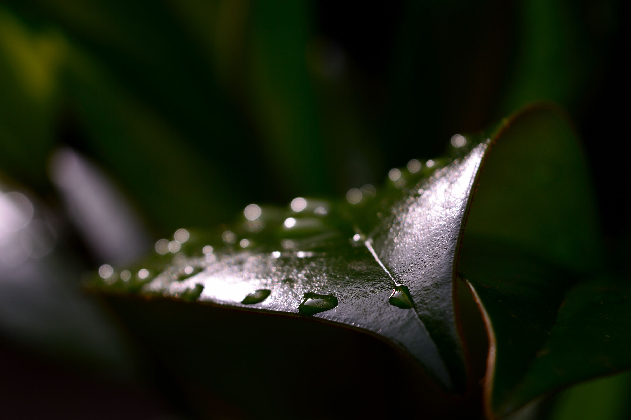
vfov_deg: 16.5
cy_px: 210
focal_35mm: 82
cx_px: 316
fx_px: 1445
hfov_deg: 24.6
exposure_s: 1/320
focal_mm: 55
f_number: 8
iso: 100
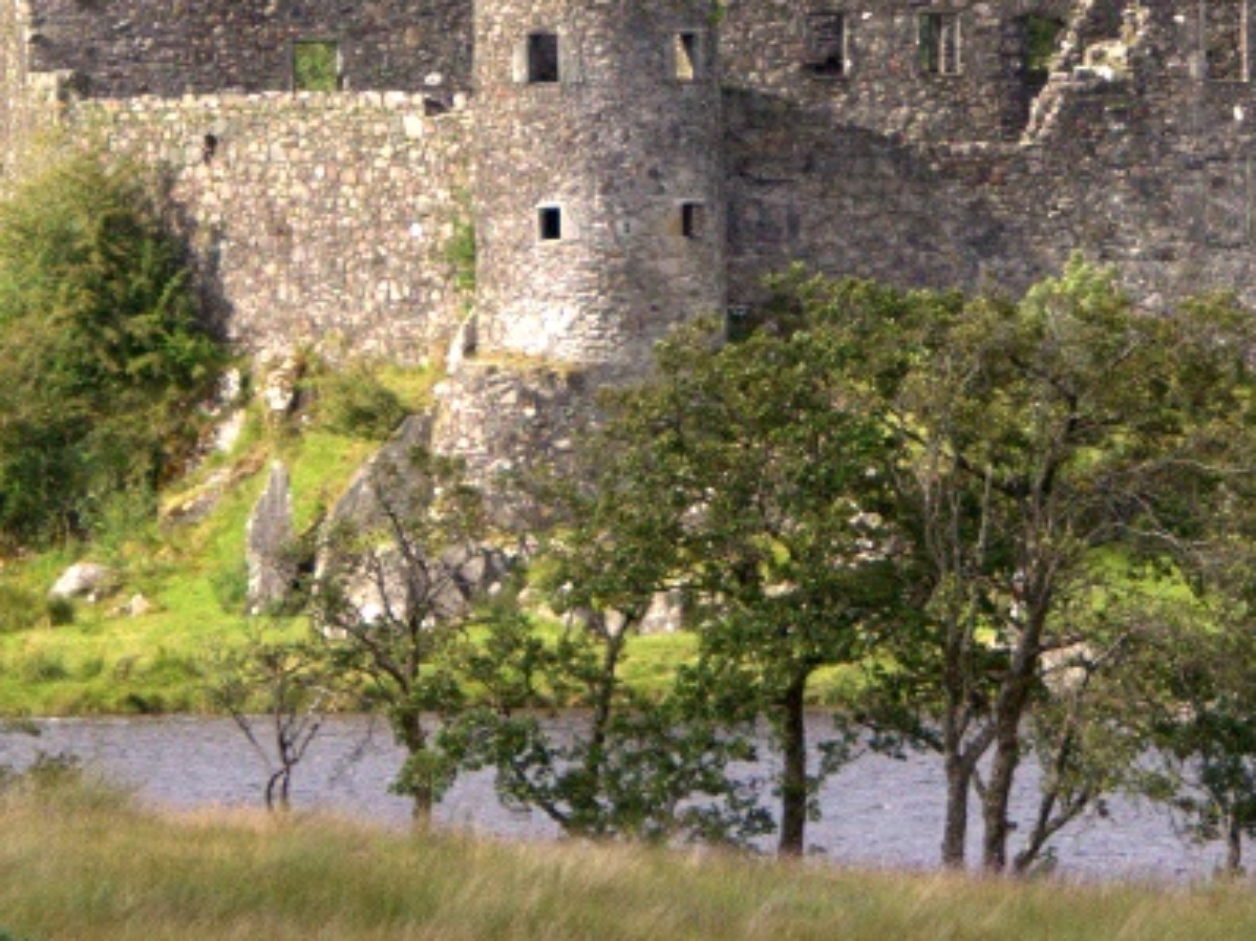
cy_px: -403
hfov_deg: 3.4
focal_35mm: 577
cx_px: 831
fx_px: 20929
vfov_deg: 2.6
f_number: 7.1
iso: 500
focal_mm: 100
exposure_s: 1/800
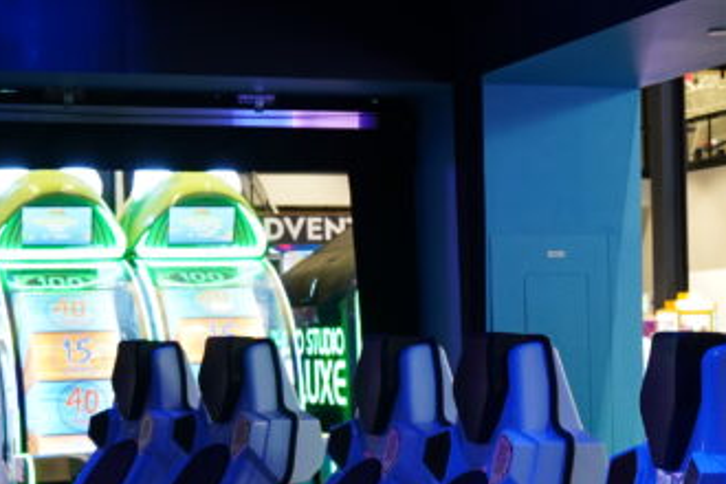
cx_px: 557
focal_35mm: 87
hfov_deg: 23.1
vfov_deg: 15.5
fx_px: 1754
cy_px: 468
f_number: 4.5
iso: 2500
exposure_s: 1/80
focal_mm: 28
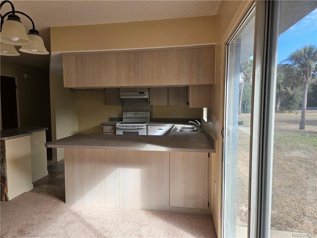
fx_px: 211
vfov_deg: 58.9
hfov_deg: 73.9
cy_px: 119
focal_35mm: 23
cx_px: 158
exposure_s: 1/207
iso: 25
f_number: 1.8
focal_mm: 5.4
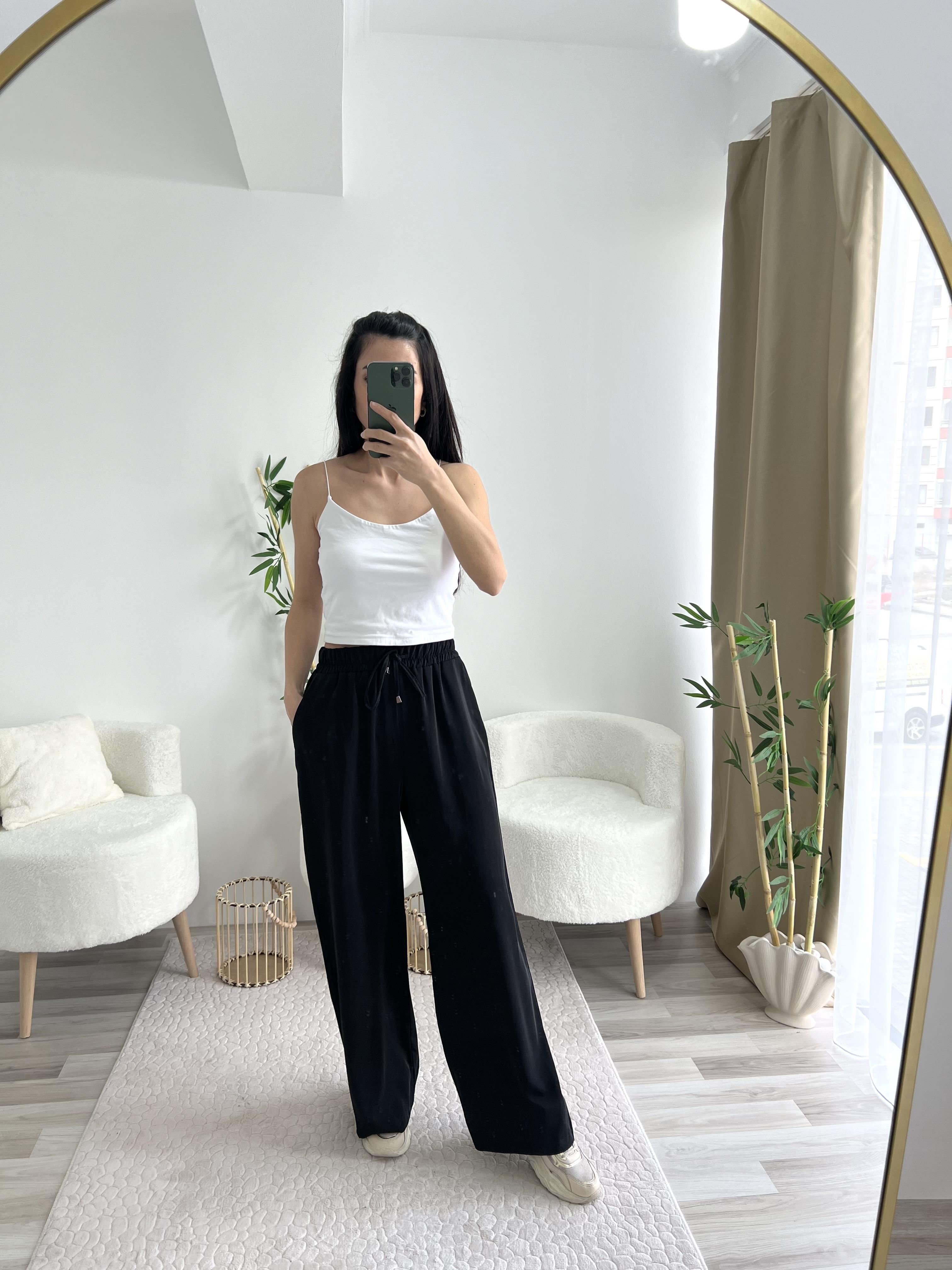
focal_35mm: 26
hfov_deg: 53.1
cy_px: 635
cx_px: 476
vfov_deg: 67.3
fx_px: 953
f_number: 1.5
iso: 40
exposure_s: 1/221
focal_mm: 5.7
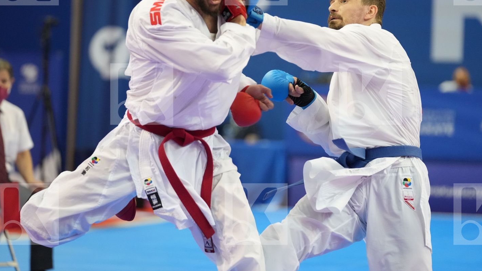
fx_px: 2633
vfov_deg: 5.9
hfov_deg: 10.5
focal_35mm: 206
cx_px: 256
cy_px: 94
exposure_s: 1/1000
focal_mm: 156
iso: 4000
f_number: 2.8
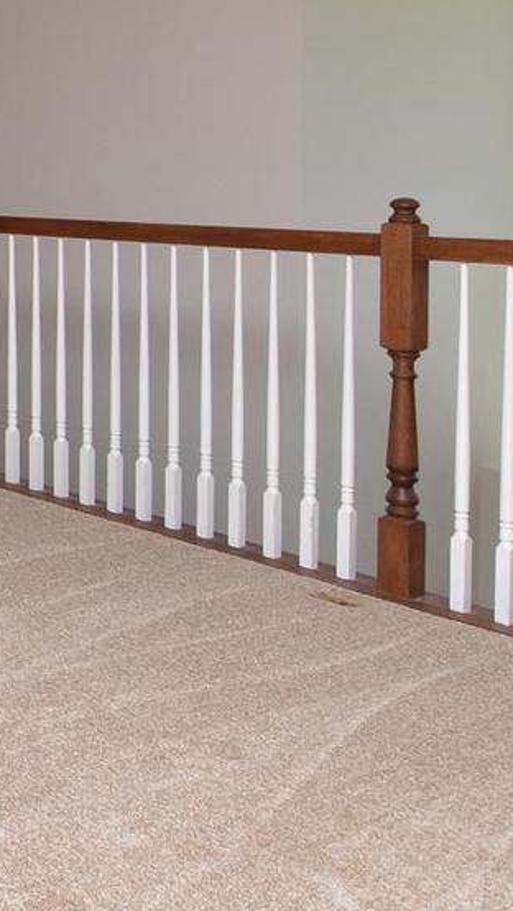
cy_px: 168
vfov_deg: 40.2
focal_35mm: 49
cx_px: -536
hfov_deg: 17.2
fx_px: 1184
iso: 800
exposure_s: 1/160
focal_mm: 12
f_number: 11
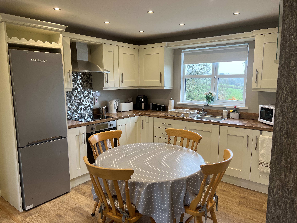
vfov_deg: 53.1
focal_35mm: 26
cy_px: 112
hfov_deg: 67.3
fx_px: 223
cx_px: 148
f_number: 1.5
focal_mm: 5.7
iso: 80
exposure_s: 1/121
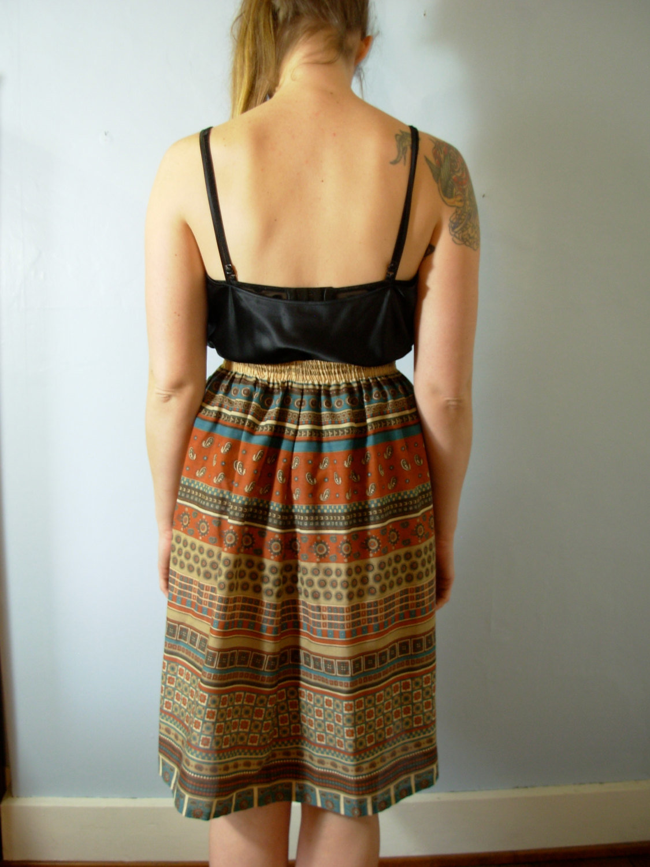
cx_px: 325
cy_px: 434
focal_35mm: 38
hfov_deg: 37.7
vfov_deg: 49.0
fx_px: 951
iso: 61
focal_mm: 6.3
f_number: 2.9
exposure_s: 1/4
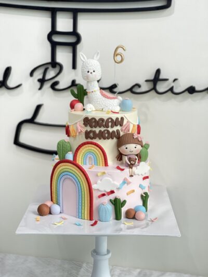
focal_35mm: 64
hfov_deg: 22.9
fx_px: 513
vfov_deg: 30.3
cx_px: 104
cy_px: 138
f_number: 2.2
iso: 125
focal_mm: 7.5
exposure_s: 1/100
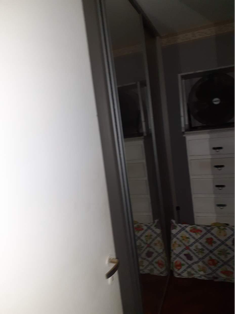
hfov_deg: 51.4
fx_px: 244
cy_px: 157
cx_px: 118
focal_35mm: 27
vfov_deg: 65.3
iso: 1000
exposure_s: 1/17
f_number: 1.9
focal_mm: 3.6
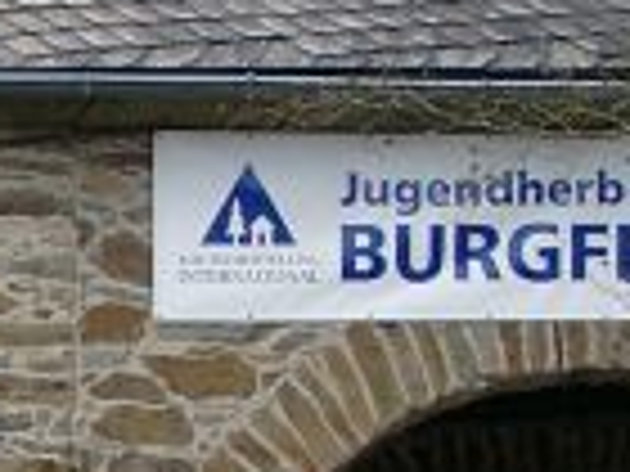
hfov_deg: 9.1
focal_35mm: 212
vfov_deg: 7.0
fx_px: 3858
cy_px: 373
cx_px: -346
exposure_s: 1/121
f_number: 4
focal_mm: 7.69
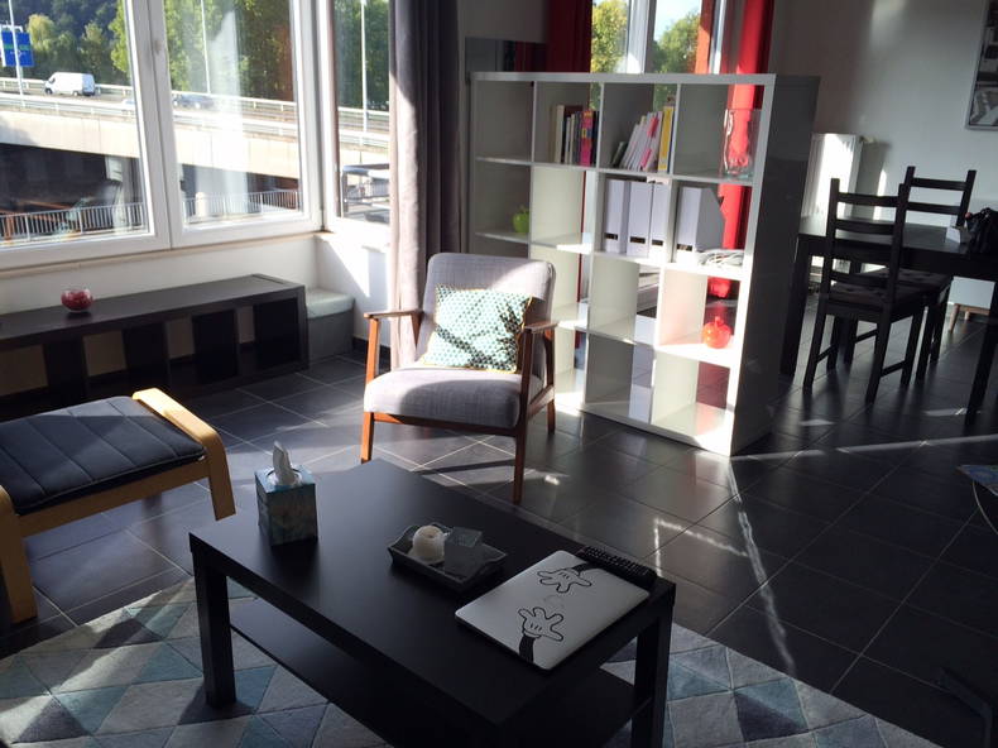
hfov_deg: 61.7
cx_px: 499
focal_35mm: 29
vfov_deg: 48.2
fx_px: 836
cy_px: 374
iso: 32
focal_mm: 4.15
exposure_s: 1/348
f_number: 2.2
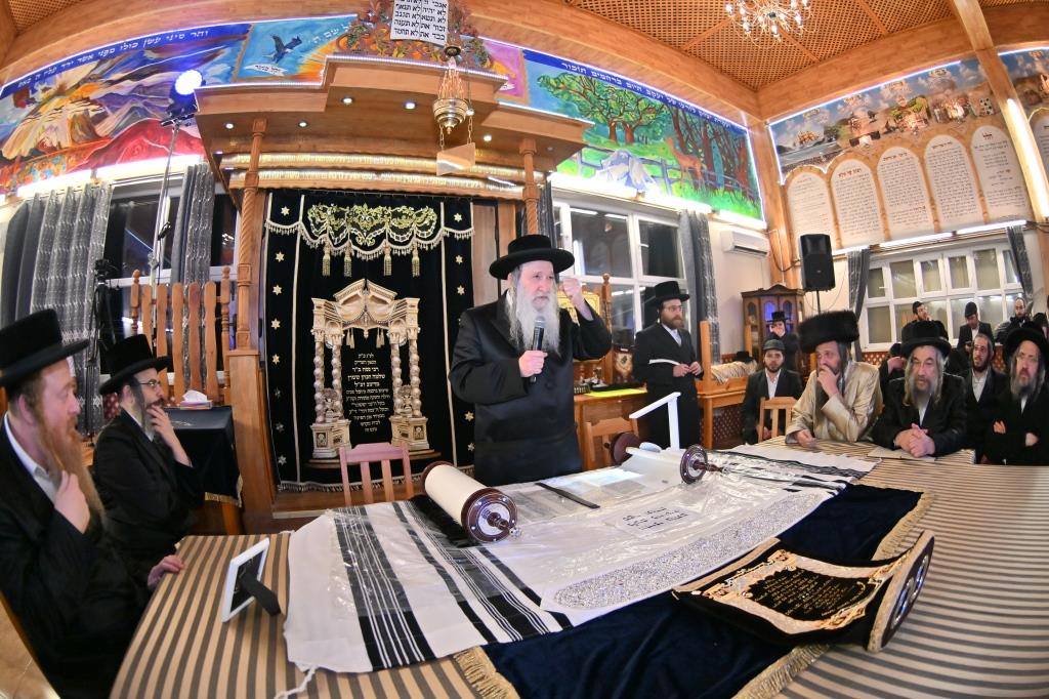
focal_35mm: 15
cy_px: 350
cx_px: 524
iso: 400
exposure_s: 1/160
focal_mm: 10.5
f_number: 4
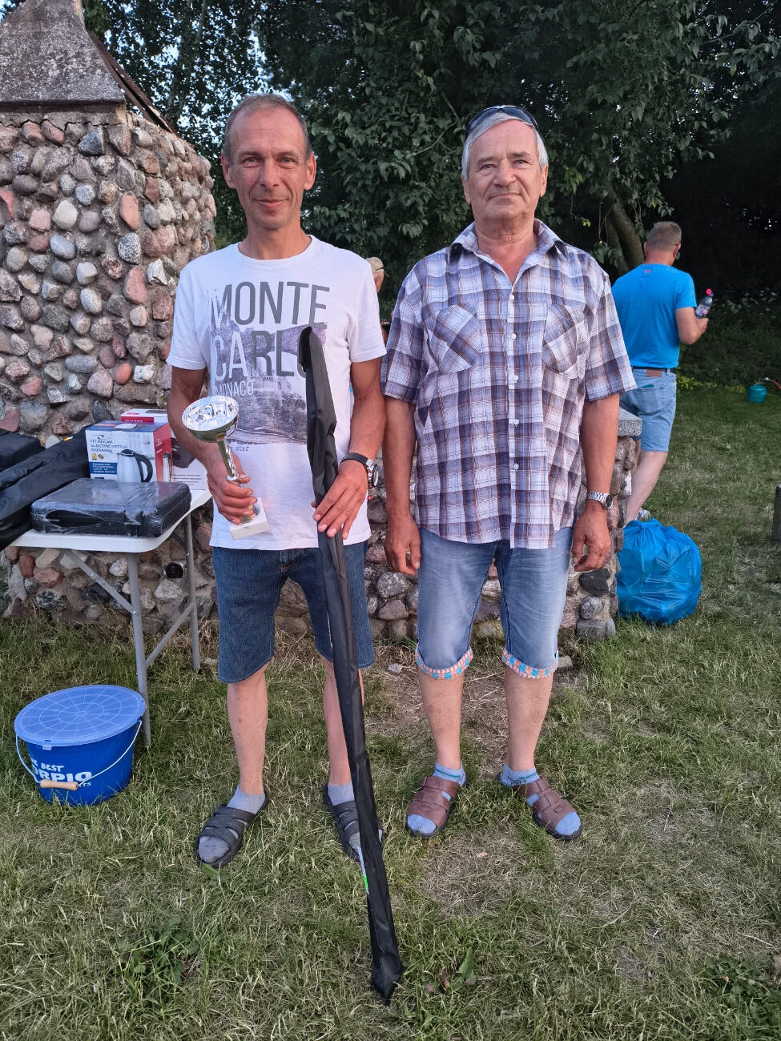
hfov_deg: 58.9
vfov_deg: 73.9
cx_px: 390
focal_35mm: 23
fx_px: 692
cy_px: 520
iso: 465
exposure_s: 1/120
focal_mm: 5.56
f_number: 1.8
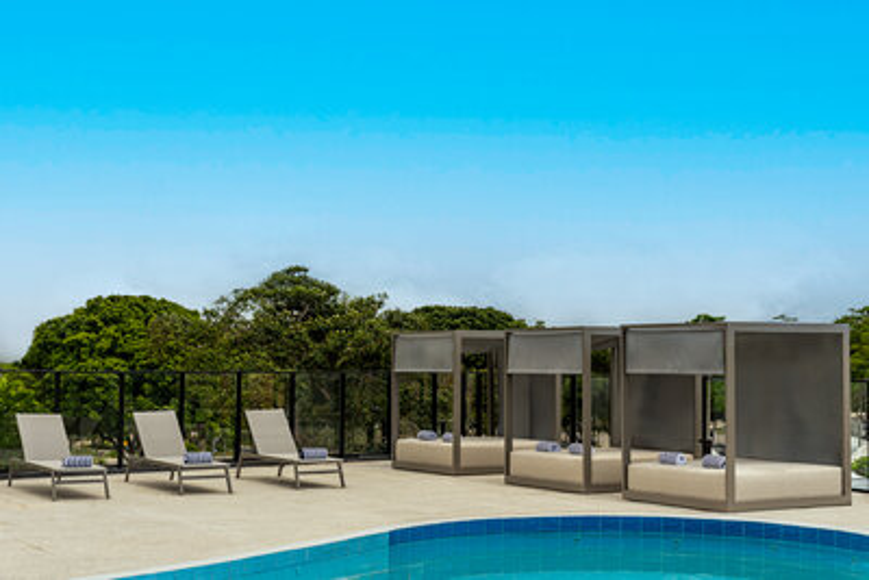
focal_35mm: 58
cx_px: 434
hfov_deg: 34.5
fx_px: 1400
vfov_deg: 23.4
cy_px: 290
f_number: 9
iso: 250
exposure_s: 1/1250
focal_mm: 58
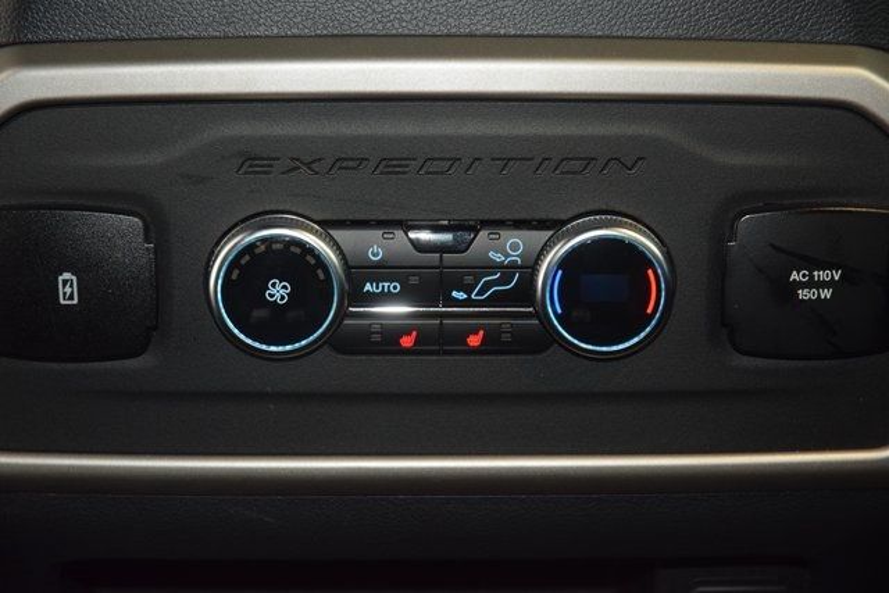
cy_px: 296
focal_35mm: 105
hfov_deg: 19.5
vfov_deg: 13.0
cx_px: 444
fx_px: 2593
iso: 1400
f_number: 4.5
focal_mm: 70
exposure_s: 1/5
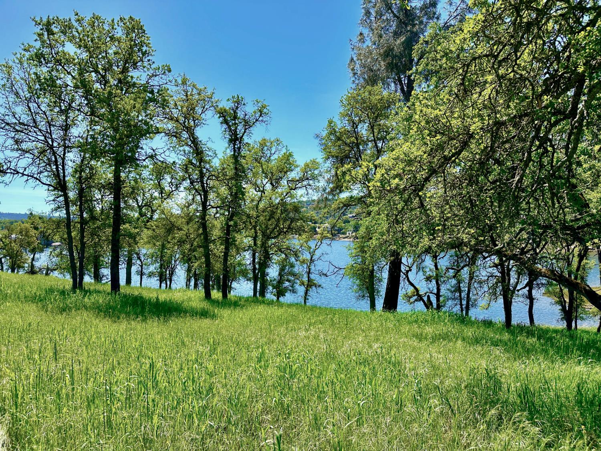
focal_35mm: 24
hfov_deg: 71.6
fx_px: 417
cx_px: 300
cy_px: 226
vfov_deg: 56.8
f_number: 1.78
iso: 80
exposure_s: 1/3155
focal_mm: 6.86
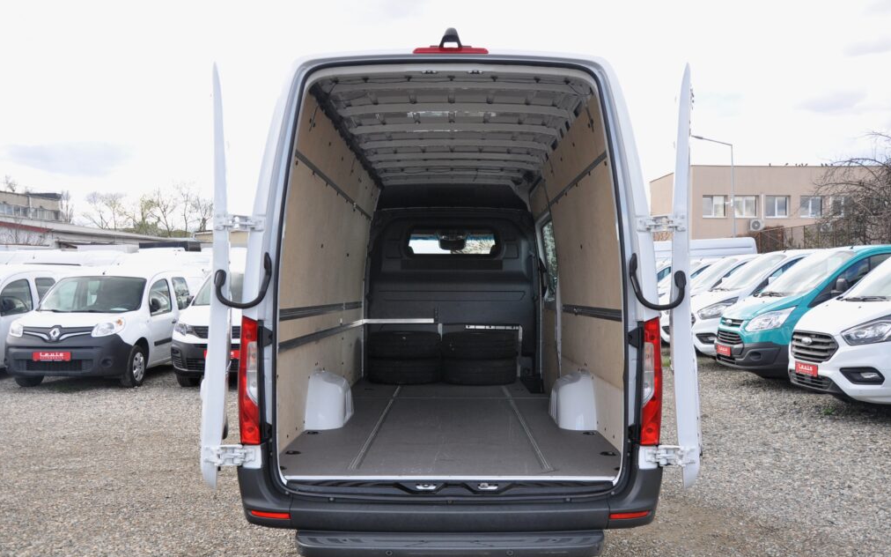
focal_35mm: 34
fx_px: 825
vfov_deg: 37.3
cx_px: 449
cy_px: 286
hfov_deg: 56.7
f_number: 6.3
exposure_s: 1/160
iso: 500
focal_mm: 22
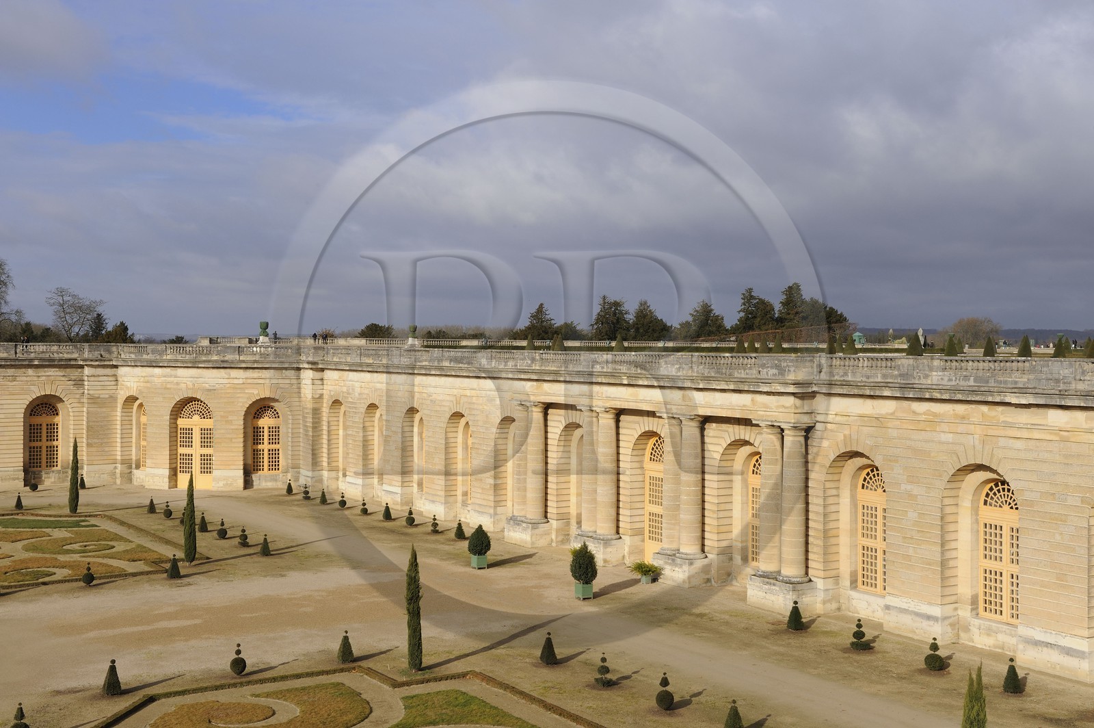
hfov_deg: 43.6
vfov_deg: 29.8
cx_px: 547
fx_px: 1366
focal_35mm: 45
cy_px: 364
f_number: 16
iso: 200
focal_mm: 45
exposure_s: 1/160
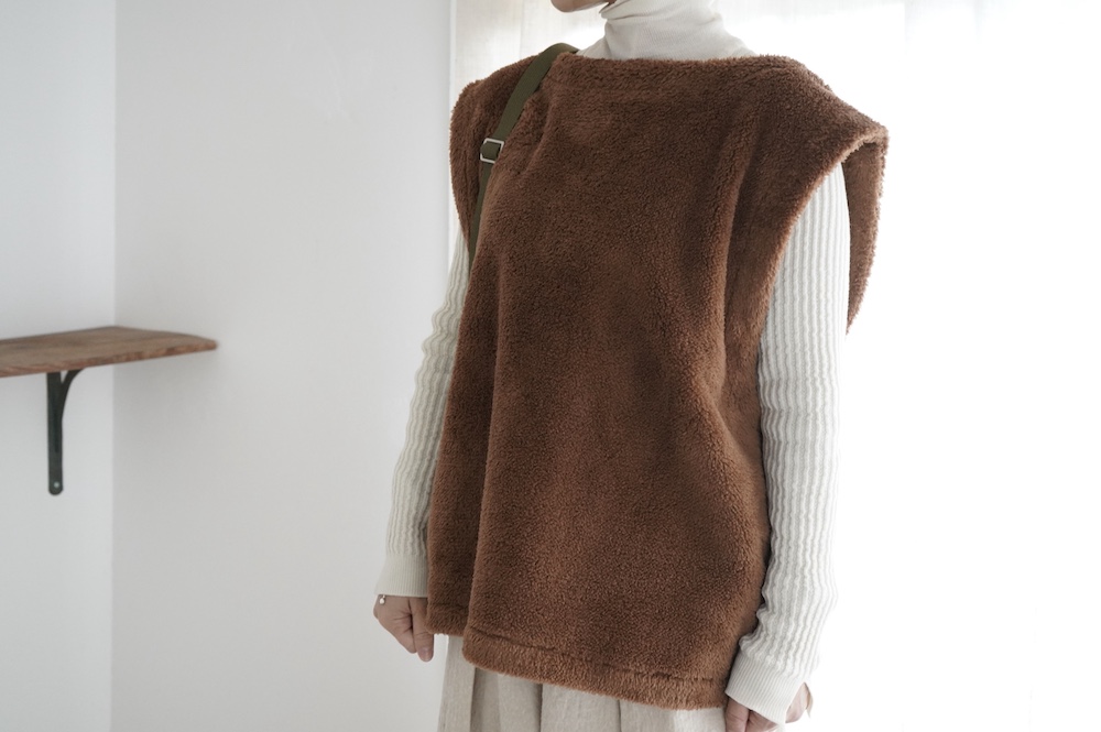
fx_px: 1467
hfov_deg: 41.1
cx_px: 550
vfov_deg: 28.0
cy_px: 366
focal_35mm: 48
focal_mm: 48
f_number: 4.5
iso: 6400
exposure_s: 1/60
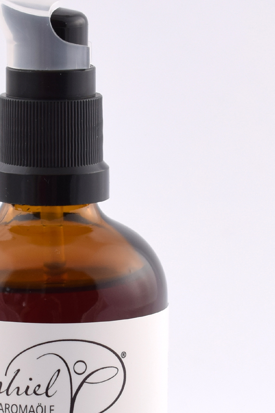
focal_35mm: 134
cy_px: 349
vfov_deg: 15.2
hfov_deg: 10.2
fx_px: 1536
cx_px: 57
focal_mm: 48
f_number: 8
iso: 100
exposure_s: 1/100
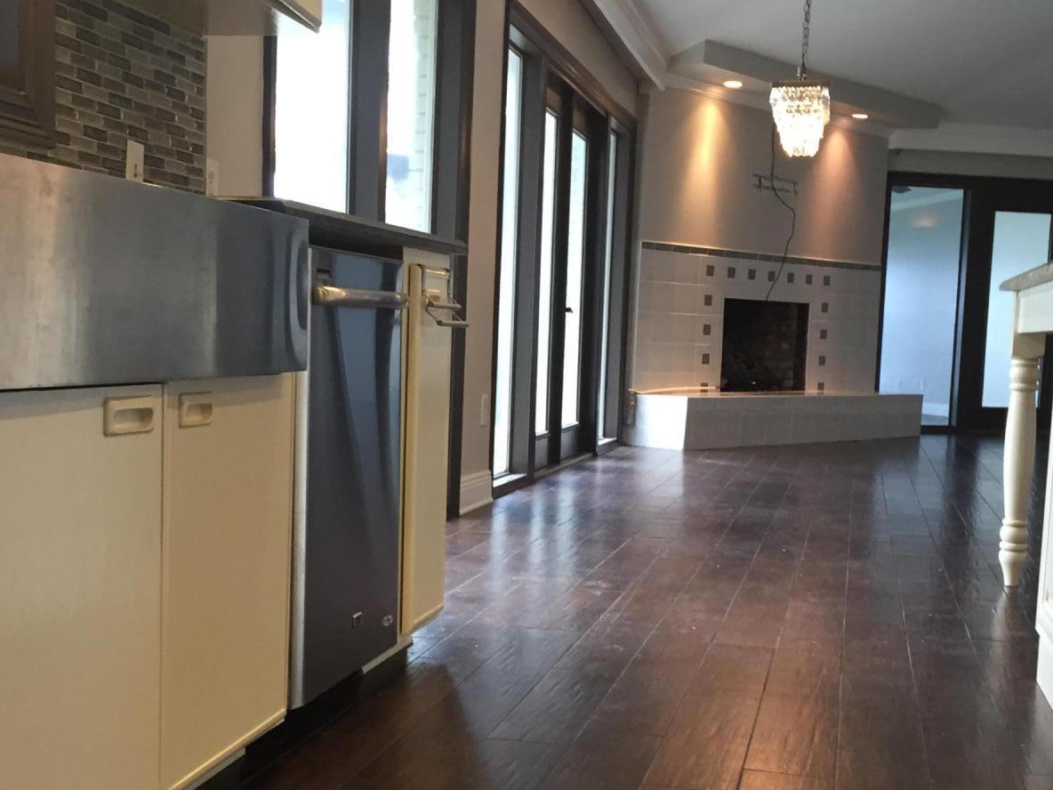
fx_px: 1491
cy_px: 492
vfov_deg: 29.6
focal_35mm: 49
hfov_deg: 38.9
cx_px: 500
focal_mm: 4.15
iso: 80
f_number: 2.2
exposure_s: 1/30
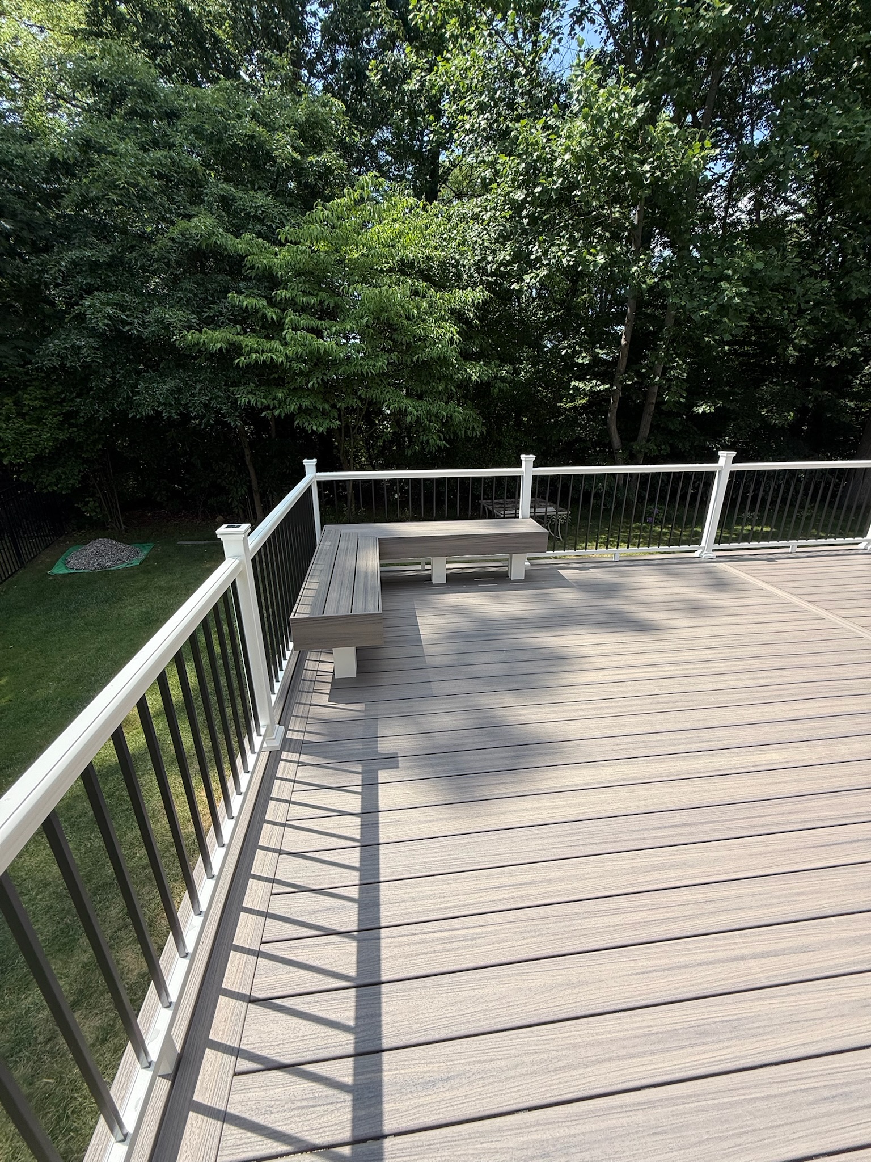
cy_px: 581
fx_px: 470
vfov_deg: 102.1
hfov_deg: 85.7
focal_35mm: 14
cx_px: 436
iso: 50
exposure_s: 1/888
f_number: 2.2
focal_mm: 2.22
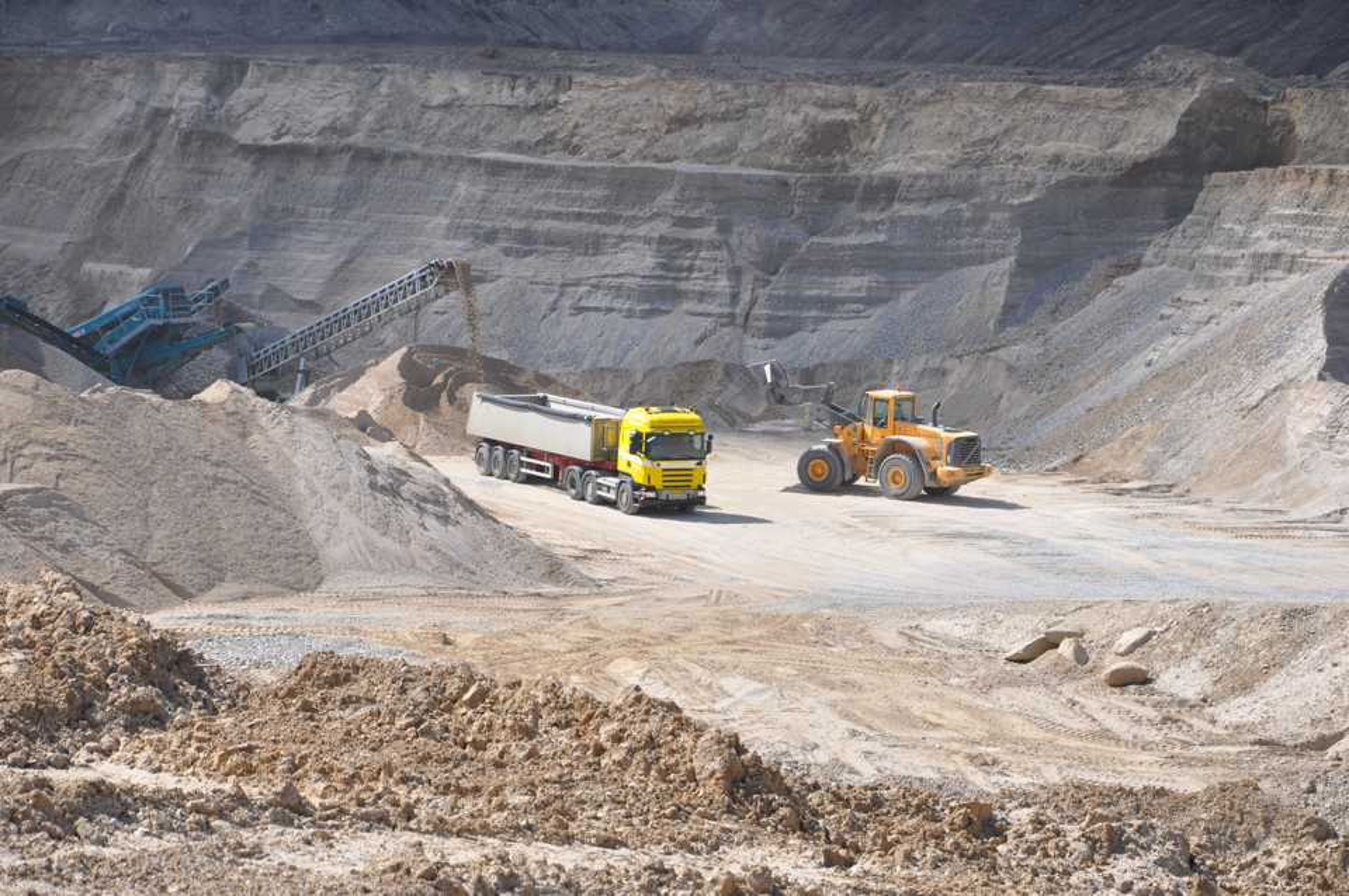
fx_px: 5053
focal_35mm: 135
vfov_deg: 10.1
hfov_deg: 15.2
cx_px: 674
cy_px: 448
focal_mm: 90
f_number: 9
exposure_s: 1/320
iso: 200
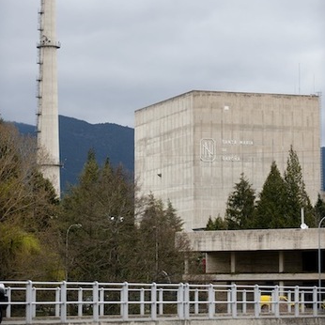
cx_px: 162
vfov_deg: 11.7
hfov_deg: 11.7
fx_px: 1583
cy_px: 128
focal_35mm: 149
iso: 200
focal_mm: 116
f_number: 3.5
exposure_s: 1/500
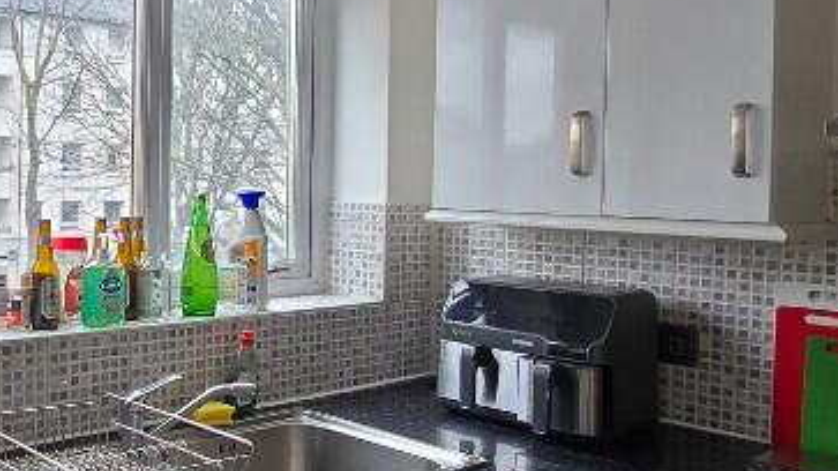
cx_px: 134
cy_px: 185
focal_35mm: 40
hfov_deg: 47.0
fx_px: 889
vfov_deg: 29.6
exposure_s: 1/50
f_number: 2.2
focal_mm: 2.2
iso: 100
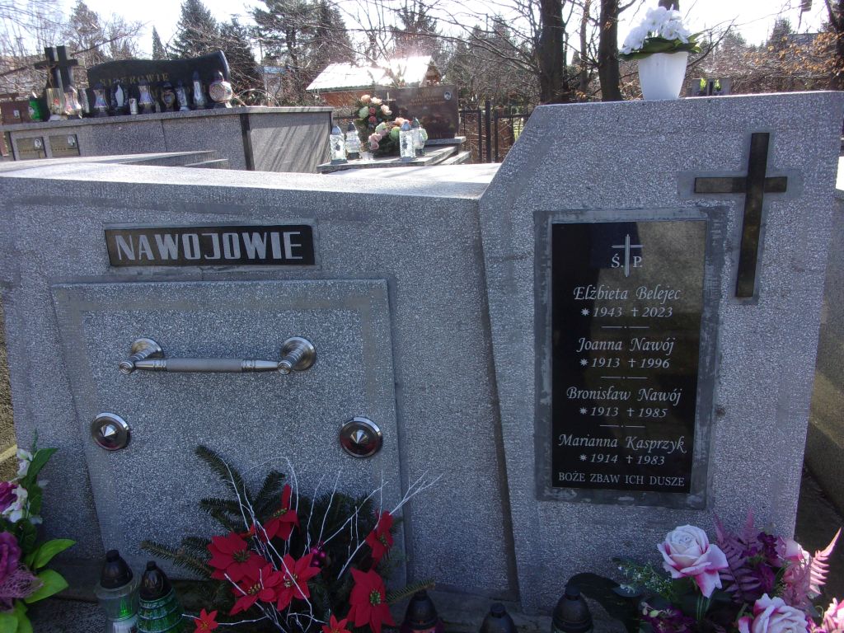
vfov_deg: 49.7
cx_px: 422
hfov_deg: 63.4
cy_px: 316
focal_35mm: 28
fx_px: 683
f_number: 3.9
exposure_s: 1/180
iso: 80
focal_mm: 5.1
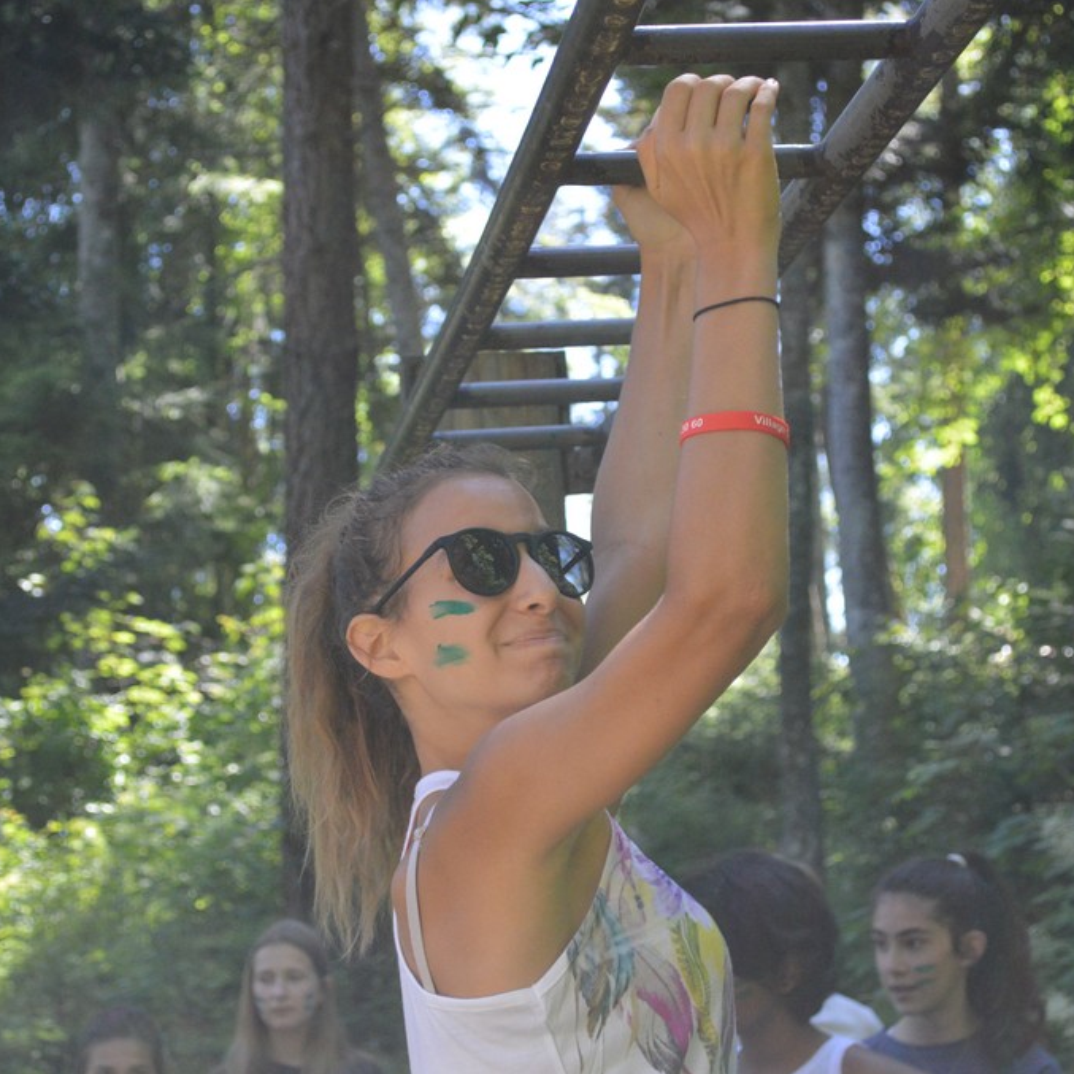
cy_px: 539
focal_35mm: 87
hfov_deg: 20.0
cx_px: 479
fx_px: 3041
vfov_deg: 20.0
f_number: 5.3
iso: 1800
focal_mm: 45
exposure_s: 1/640
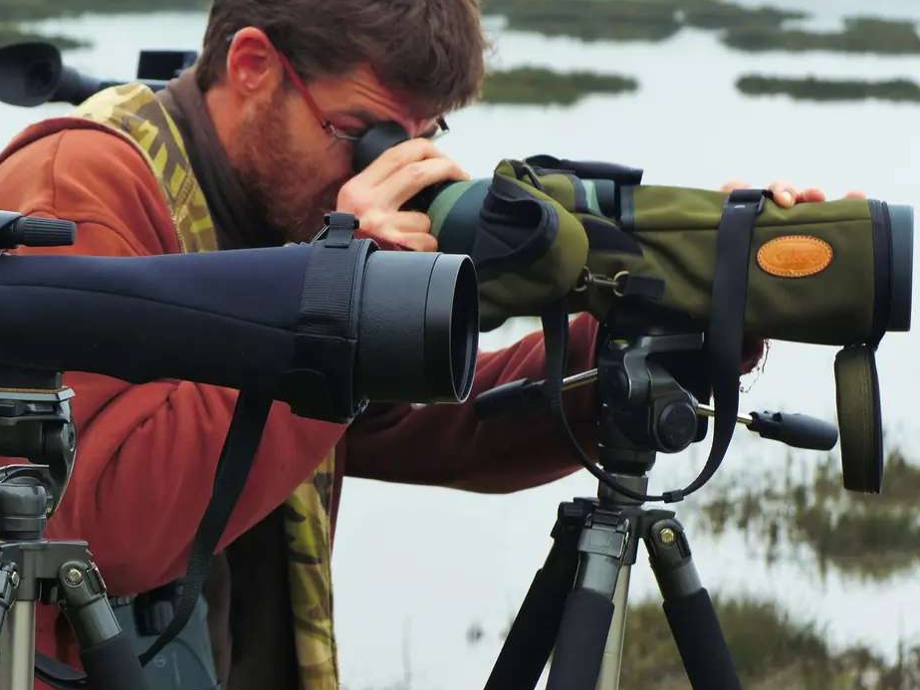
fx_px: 5767
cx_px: 330
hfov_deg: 9.1
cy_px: 314
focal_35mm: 217
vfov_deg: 6.8
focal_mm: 30.1
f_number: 4
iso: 160
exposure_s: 1/160
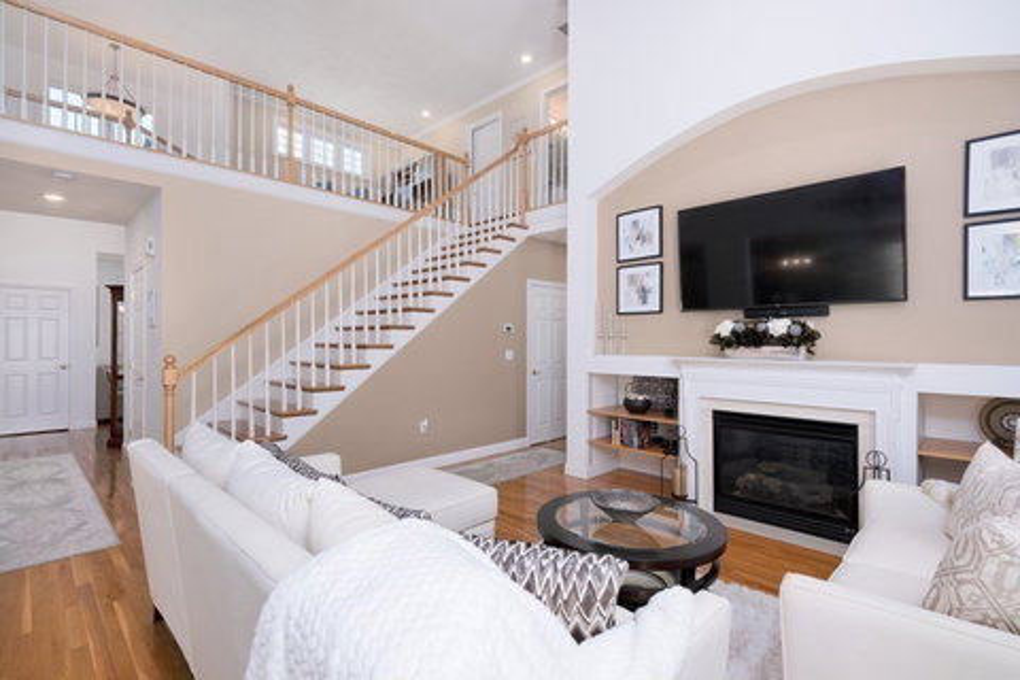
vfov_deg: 73.7
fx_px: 453
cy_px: 340
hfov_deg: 96.7
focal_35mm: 16
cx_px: 510
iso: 320
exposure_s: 1/125
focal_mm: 10.8
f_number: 7.1
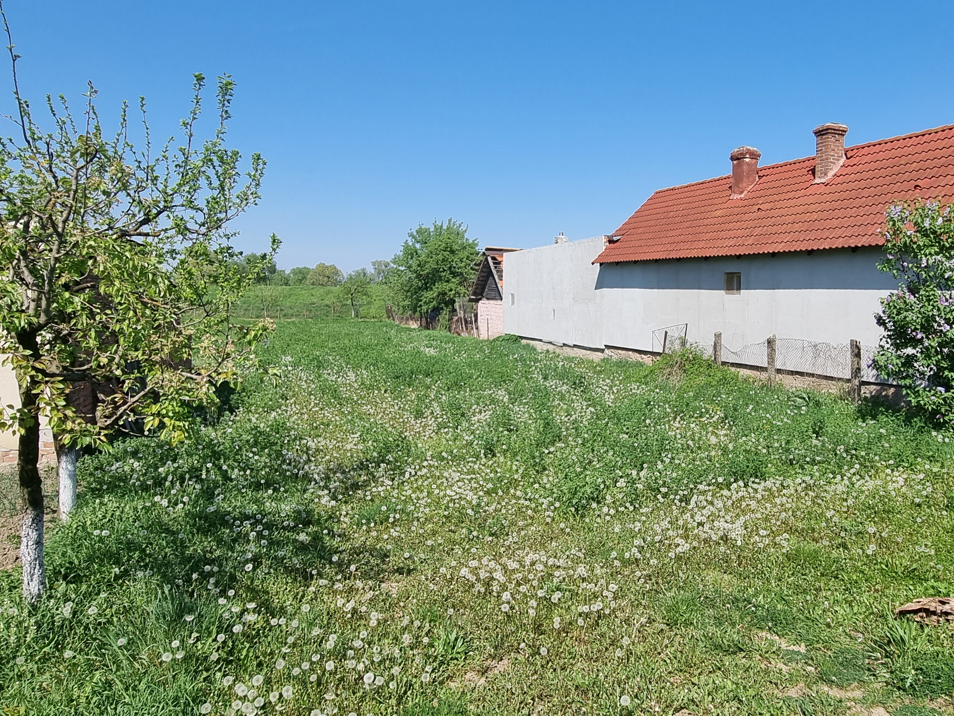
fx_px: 634
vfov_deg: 58.6
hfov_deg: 73.4
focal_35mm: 23
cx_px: 552
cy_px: 305
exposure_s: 1/1856
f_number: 2.2
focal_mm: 2.2
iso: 50
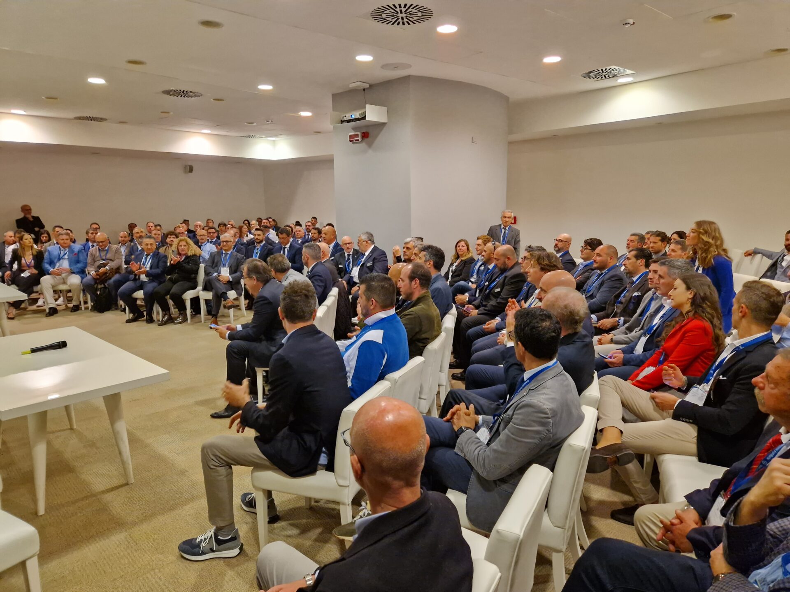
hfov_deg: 73.9
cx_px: 395
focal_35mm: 23
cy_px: 296
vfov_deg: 58.9
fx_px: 525
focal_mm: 5.4
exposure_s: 1/100
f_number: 1.8
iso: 640
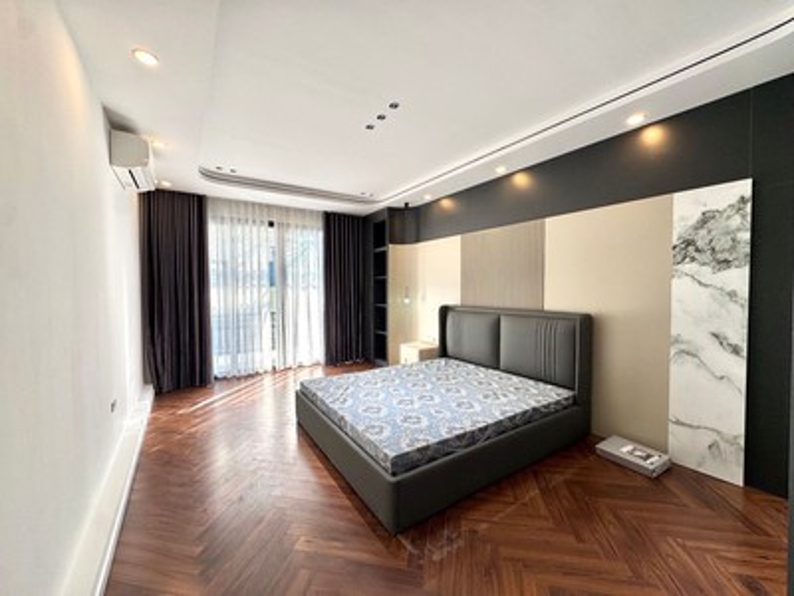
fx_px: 321
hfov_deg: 102.1
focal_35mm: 14
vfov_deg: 85.7
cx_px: 397
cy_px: 298
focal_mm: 2.22
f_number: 2.2
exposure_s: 1/113
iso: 40
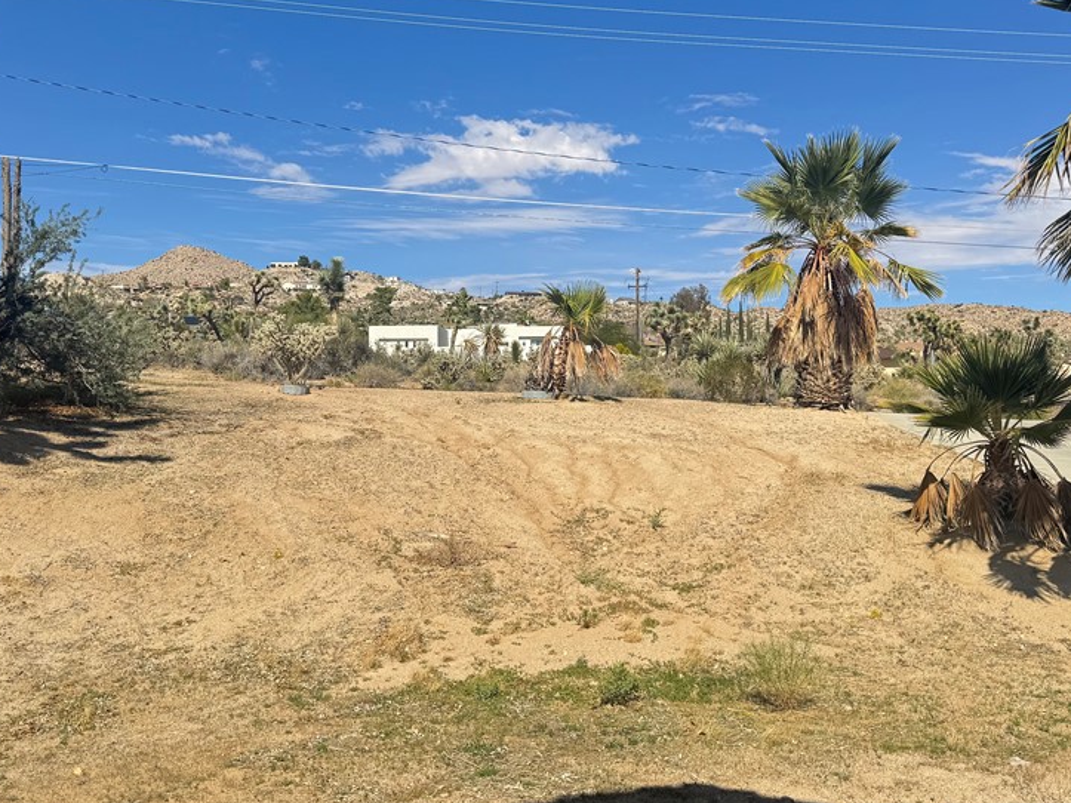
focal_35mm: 34
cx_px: 499
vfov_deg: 41.7
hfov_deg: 53.9
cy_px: 345
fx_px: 1052
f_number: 1.78
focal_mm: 6.76
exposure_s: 1/5348
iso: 80
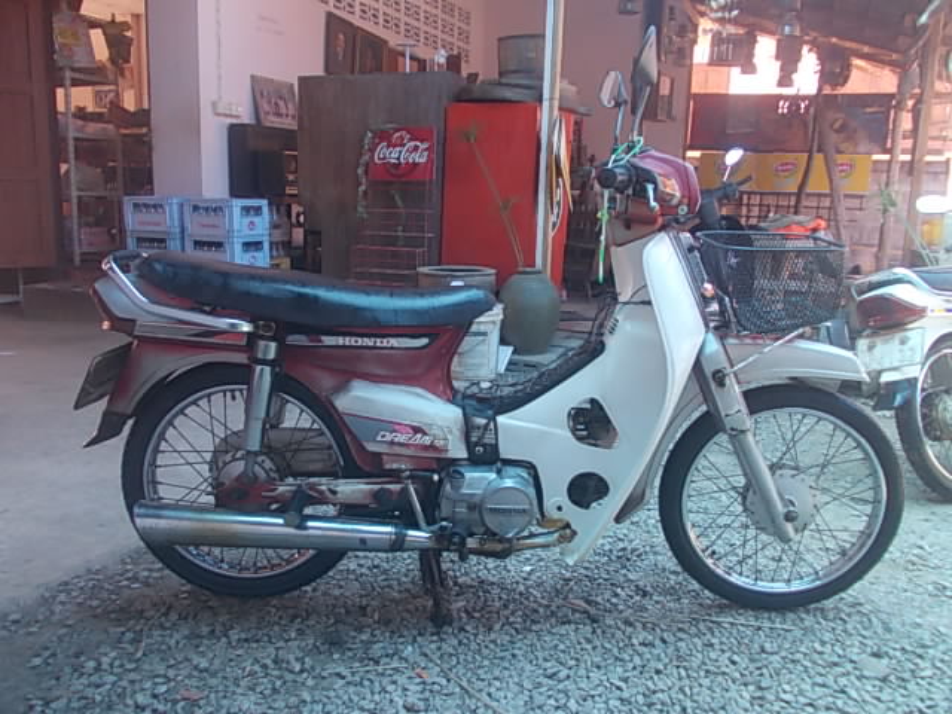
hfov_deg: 63.4
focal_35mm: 28
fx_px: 770
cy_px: 357
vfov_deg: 49.7
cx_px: 476
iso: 80
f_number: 2.7
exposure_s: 1/40
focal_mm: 4
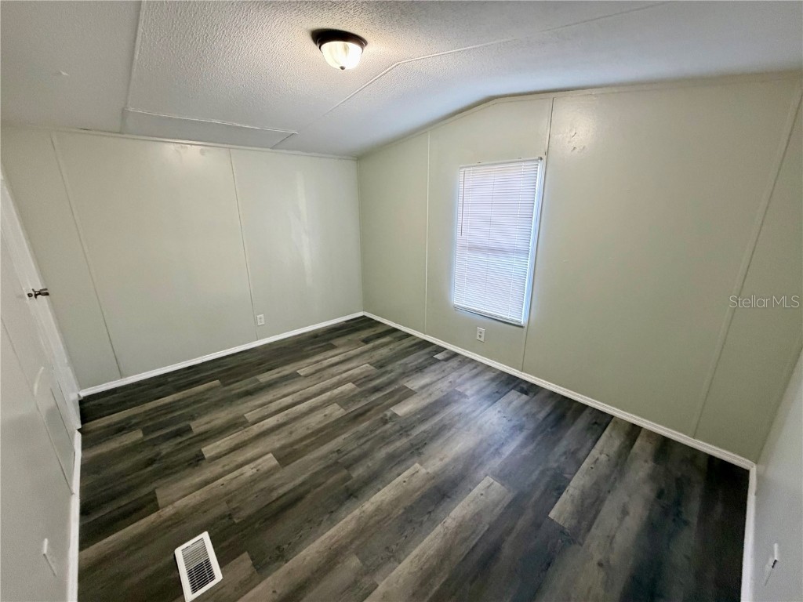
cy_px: 301
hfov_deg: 102.1
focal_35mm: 14
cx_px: 402
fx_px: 325
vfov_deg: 85.7
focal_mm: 2.22
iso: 500
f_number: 2.2
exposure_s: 1/60
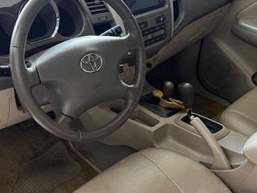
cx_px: 118
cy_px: 116
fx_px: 245
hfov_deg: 55.3
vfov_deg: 42.7
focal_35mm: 33
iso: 250
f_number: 1.5
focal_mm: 5.7
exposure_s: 1/60
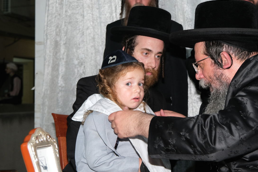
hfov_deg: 37.5
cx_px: 147
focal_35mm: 53
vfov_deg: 25.5
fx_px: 380
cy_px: 78
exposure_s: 1/125
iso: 1250
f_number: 4
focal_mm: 27.5
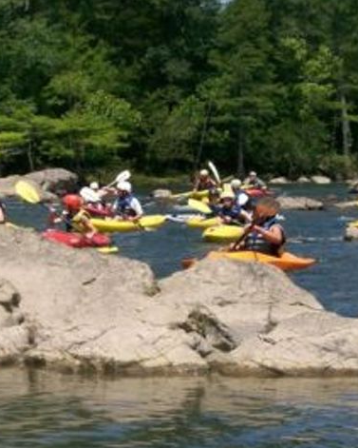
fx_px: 1536
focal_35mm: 116
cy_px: 224
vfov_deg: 16.6
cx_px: 93
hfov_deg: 13.3
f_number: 6.7
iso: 80
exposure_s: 1/513
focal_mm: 11.6
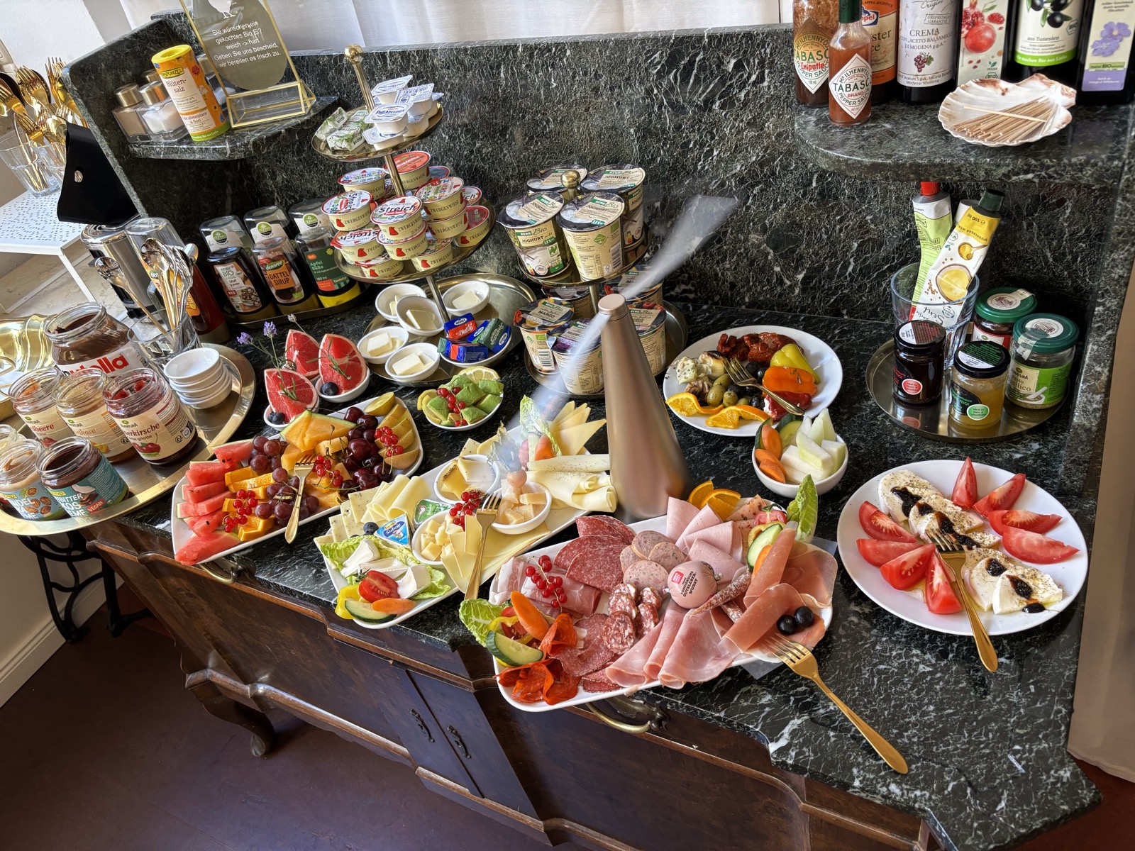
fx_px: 852
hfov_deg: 67.3
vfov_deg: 53.1
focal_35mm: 26
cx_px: 568
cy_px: 426
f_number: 1.6
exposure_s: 1/50
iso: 125
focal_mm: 5.96
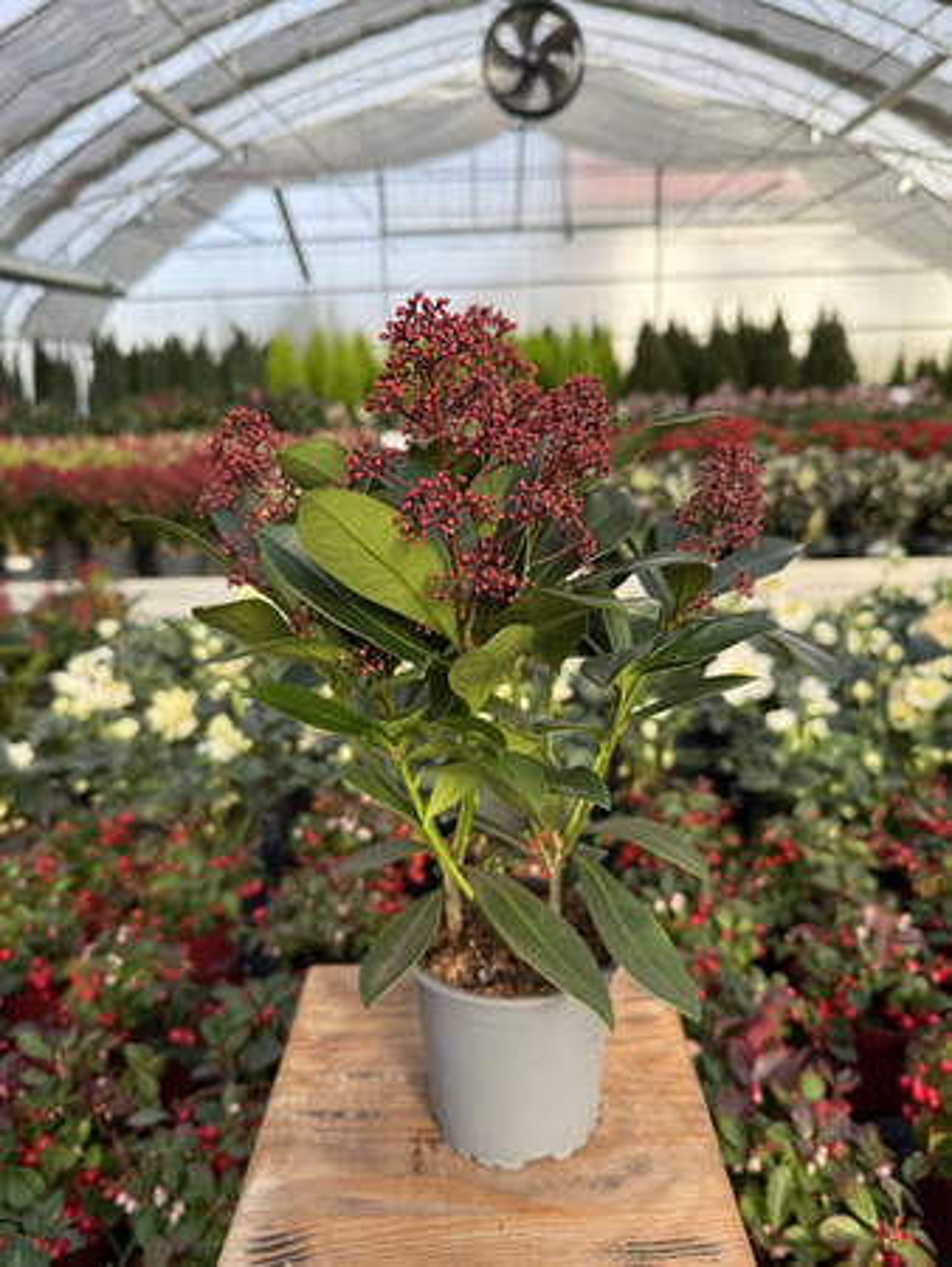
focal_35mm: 24
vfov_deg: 71.6
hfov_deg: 56.9
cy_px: 634
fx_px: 879
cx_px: 476
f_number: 1.78
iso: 100
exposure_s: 1/1230
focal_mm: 6.76
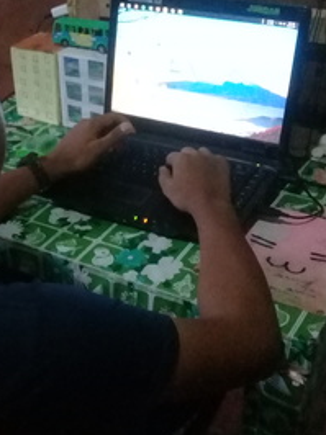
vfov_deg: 34.4
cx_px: 62
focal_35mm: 56
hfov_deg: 25.6
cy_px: 206
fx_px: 704
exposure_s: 1/17
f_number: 2.2
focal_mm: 3.3
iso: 1250
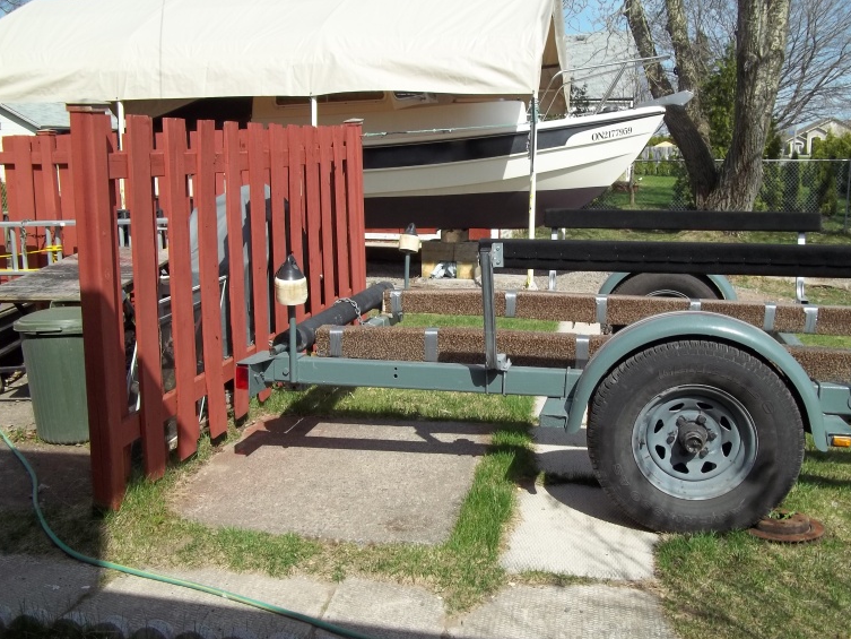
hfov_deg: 53.9
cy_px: 335
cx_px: 420
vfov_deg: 41.8
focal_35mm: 34
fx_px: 836
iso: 64
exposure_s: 1/125
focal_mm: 5.7
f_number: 8.8
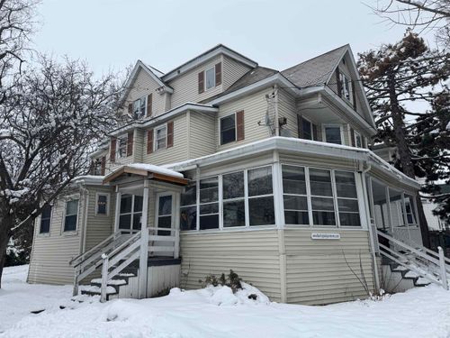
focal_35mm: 24
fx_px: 312
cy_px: 169
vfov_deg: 56.8
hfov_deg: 71.6
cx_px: 225
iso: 80
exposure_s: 1/3597
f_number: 1.78
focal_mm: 6.76
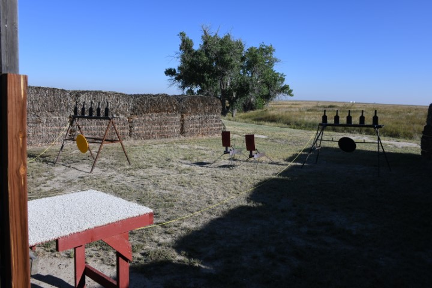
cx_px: 216
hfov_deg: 58.7
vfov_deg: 41.1
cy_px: 144
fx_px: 384
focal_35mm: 32
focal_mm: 32
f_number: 11
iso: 400
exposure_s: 1/500
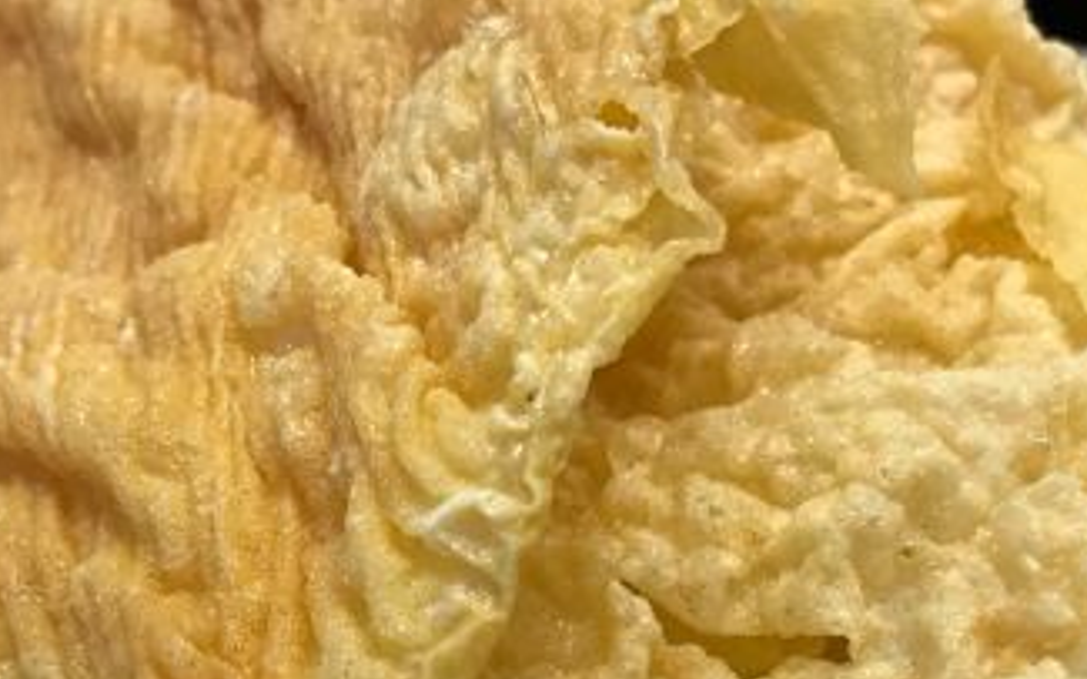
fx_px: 1896
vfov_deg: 19.6
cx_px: 378
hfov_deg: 31.8
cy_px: 714
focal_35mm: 64
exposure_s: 1/25
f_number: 1.8
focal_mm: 3.99
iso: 32
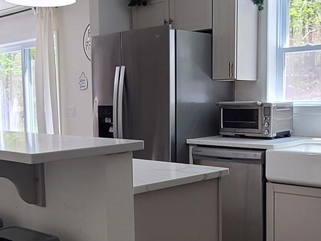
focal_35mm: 49
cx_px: 145
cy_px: 155
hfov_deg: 38.8
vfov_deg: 29.6
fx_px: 455
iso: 160
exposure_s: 1/60
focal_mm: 2.2
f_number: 2.2
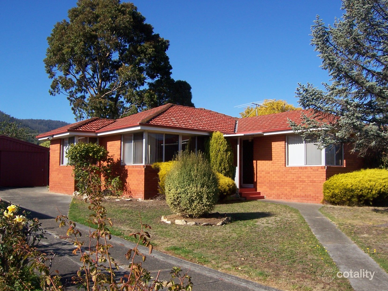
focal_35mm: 36
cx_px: 194
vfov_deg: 39.7
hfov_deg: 51.4
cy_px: 146
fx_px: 404
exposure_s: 1/500
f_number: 4.8
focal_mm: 6
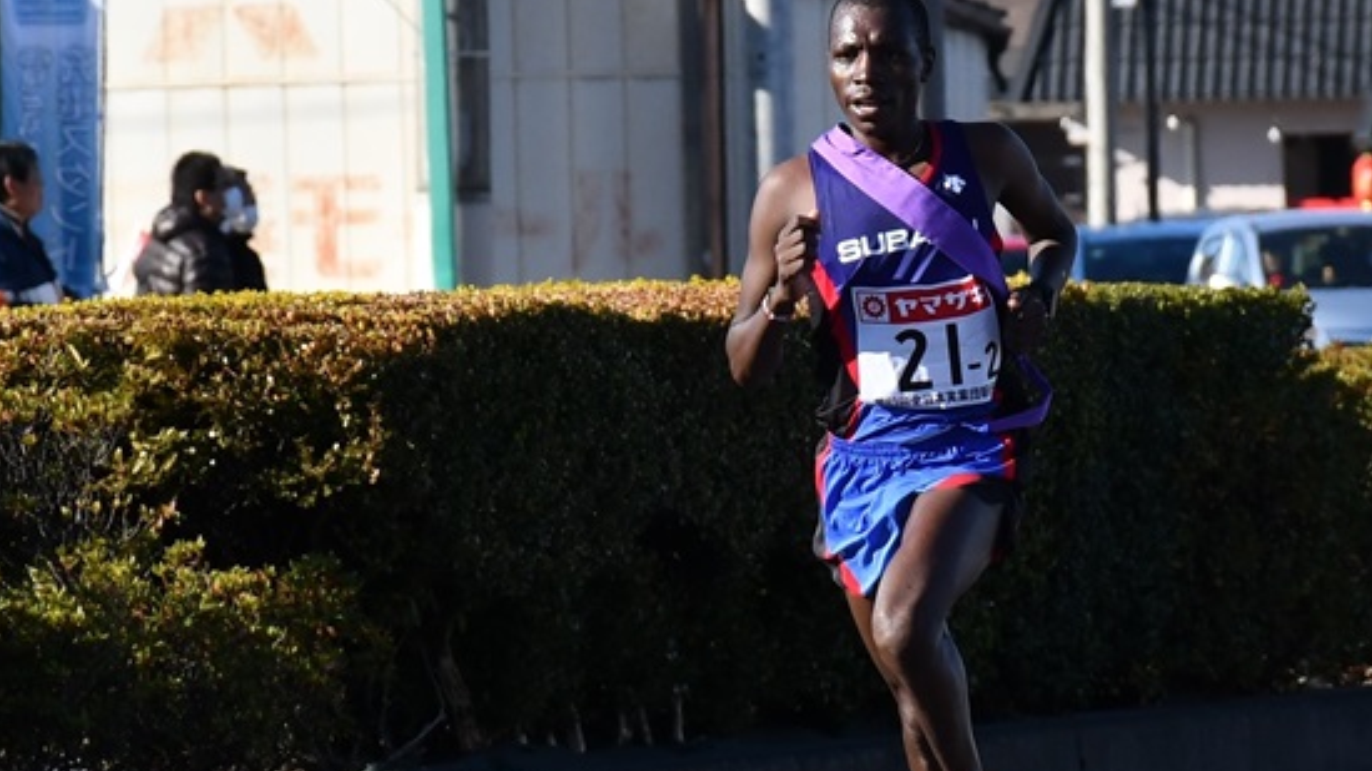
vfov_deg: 4.7
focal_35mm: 256
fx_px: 9311
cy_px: 515
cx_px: 911
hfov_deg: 8.4
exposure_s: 1/1600
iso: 400
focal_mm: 112
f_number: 5.6
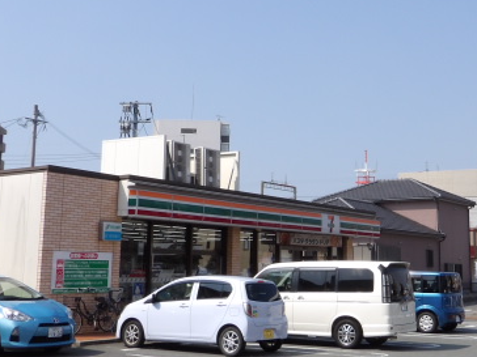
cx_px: 318
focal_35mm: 58
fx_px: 799
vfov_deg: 25.1
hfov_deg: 32.9
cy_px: 127
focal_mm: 5.9
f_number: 7.1
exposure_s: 1/240
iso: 100
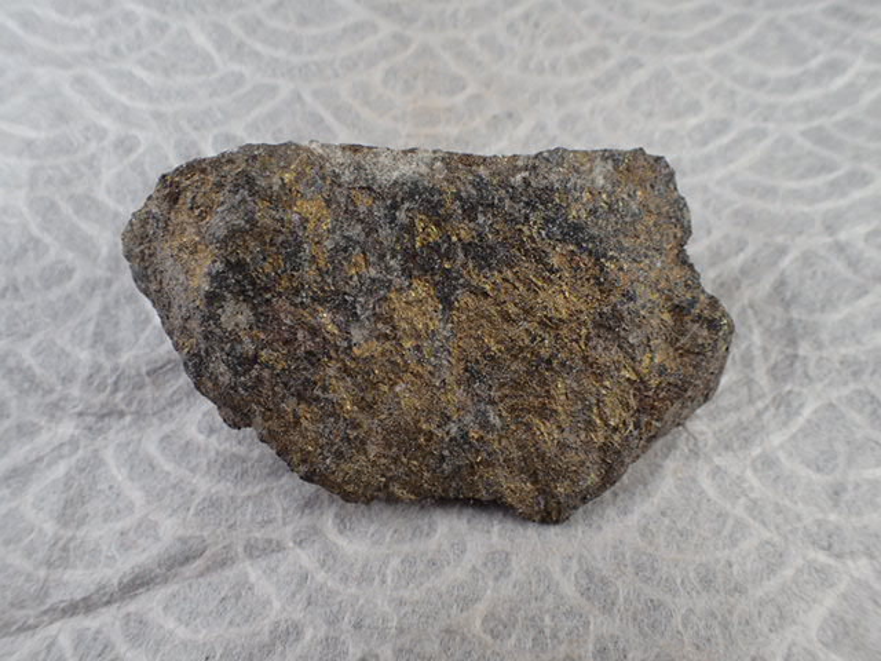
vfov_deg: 46.8
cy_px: 330
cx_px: 440
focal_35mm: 30
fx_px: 764
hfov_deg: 60.0
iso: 100
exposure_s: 1/400
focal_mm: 5.5
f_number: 2.3
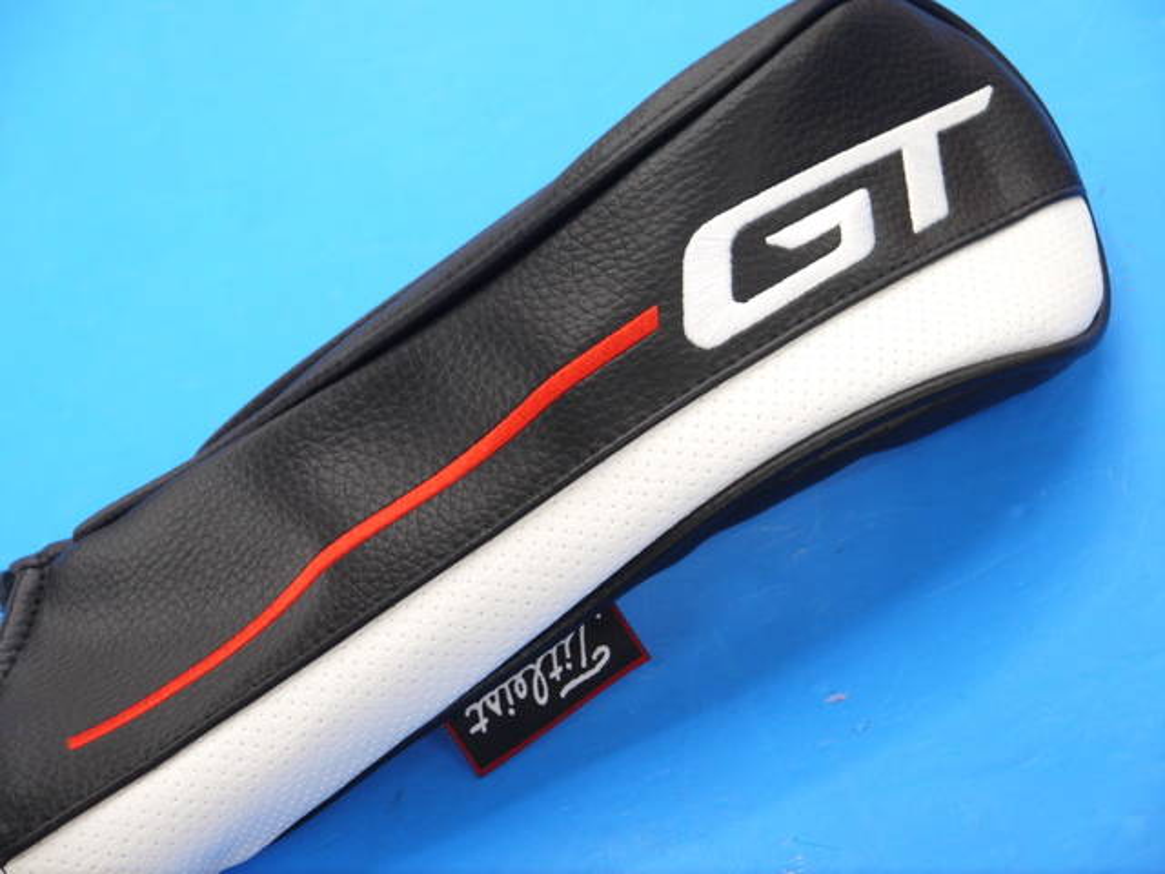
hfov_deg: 23.3
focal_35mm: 84
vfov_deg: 17.6
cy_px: 437
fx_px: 2827
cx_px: 582
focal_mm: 42
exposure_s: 1/80
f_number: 5.6
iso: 640
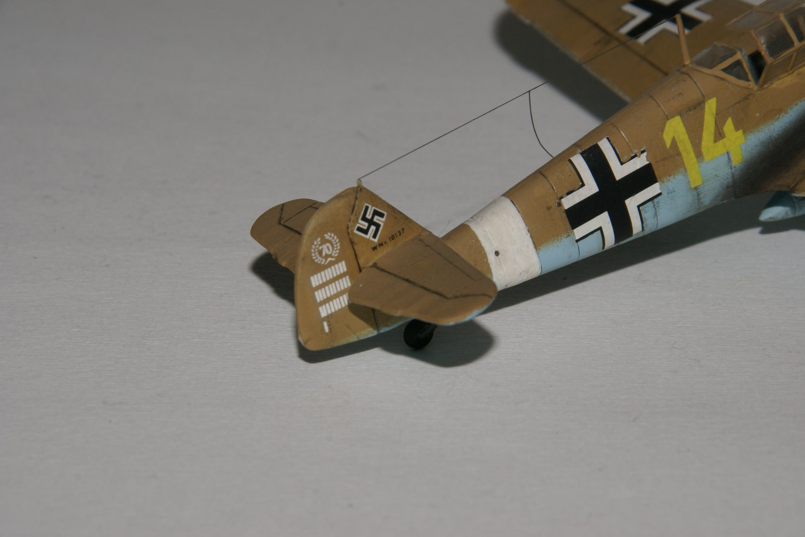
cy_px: 268
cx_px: 402
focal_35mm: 300
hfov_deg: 6.9
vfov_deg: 4.6
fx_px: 6708
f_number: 22
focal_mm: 200
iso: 400
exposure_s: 1/125
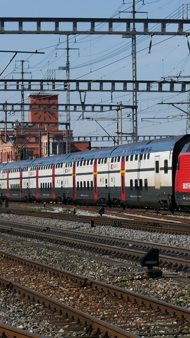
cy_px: 155
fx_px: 1270
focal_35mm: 142
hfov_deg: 8.5
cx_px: 159
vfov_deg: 15.1
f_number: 10
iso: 160
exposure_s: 1/400
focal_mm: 42
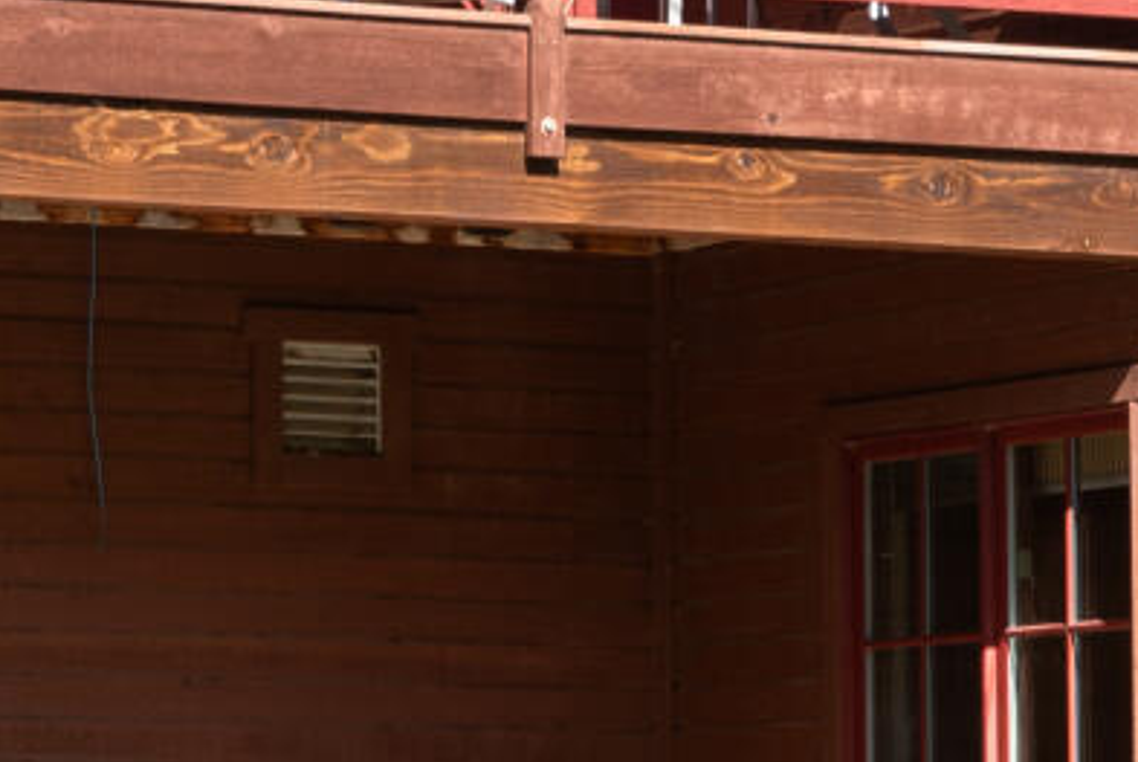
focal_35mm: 244
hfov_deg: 8.4
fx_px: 7722
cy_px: -649
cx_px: 515
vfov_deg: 5.5
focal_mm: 32
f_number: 7.1
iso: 100
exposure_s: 1/80
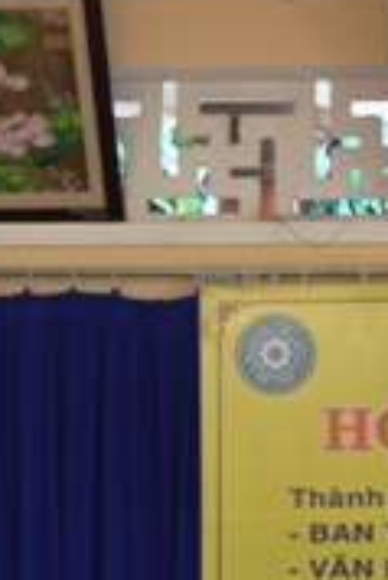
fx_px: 3046
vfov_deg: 10.7
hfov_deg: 7.2
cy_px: 655
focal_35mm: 189
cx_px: 528
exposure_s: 1/40
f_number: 5
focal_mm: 35
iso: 400
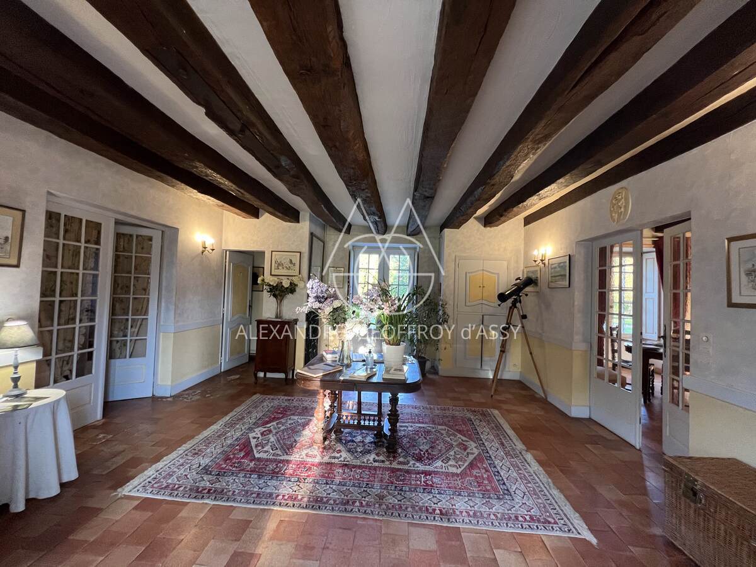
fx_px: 284
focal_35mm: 13
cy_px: 284
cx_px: 378
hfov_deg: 106.2
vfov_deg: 89.9
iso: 320
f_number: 1.8
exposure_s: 1/60
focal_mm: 1.57
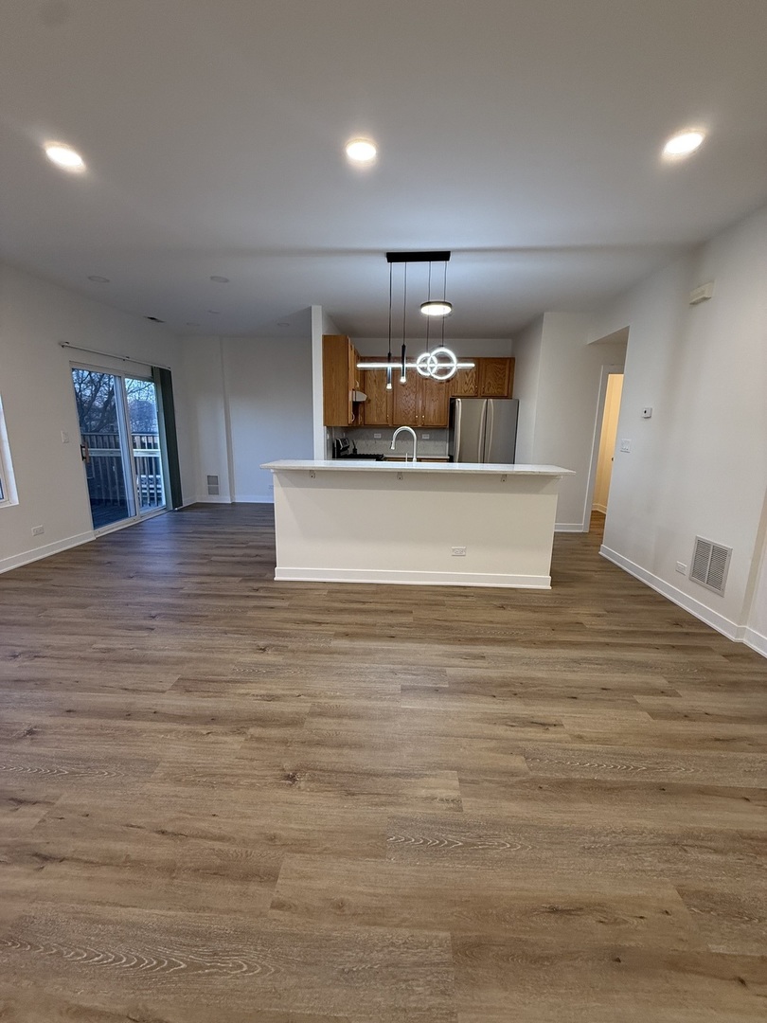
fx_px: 414
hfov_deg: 85.7
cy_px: 512
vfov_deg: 102.1
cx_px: 384
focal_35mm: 14
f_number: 2.2
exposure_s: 1/120
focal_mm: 2.22
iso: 250
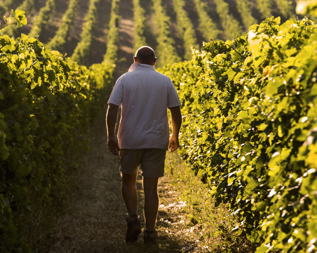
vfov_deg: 4.9
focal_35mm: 316
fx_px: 2965
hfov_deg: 6.1
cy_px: 120
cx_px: 118
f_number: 8
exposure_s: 1/40
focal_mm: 200
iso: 50
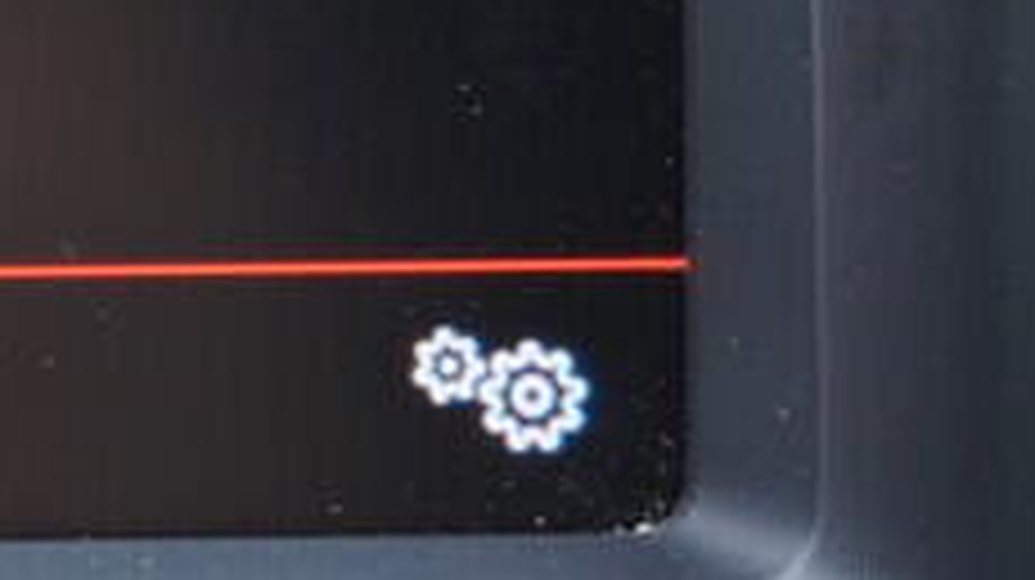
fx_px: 6472
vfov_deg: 5.1
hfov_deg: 8.6
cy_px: -346
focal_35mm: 236
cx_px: -1170
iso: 200
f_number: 2.8
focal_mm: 24
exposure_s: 1/40
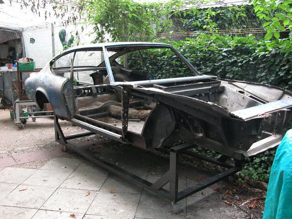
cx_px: 146
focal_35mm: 35
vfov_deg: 40.7
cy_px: 110
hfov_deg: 52.6
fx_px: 295
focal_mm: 8.9
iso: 100
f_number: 2.8
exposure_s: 1/25.4
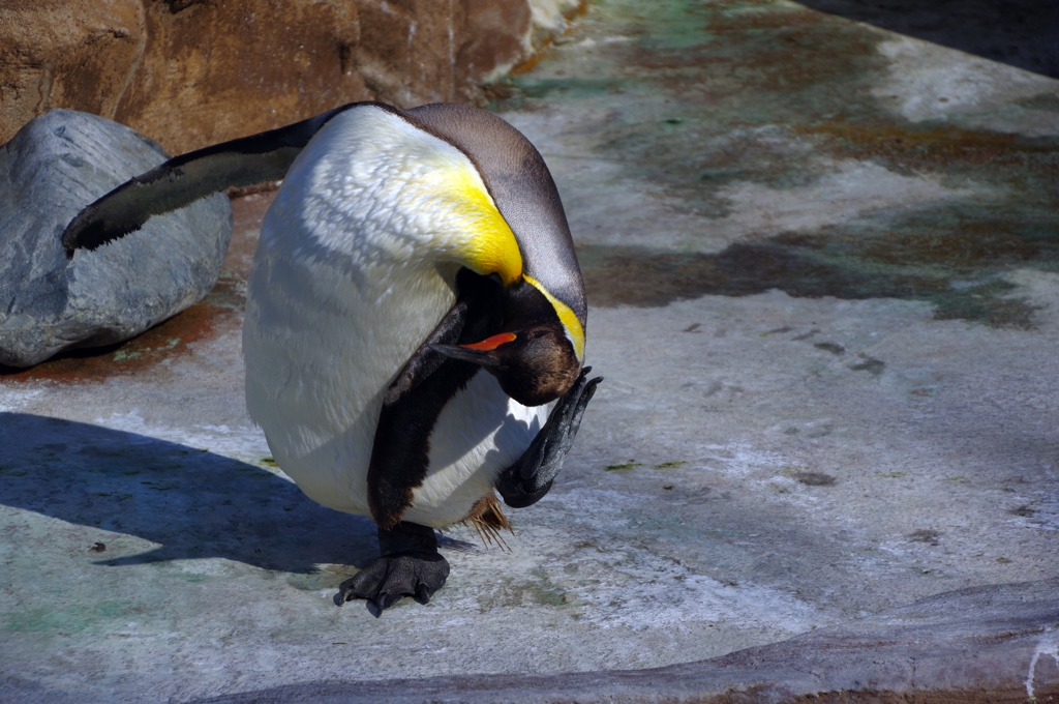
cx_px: 530
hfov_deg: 8.6
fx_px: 7051
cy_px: 352
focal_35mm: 240
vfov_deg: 5.7
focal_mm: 160
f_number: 7.1
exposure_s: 1/800
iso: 100
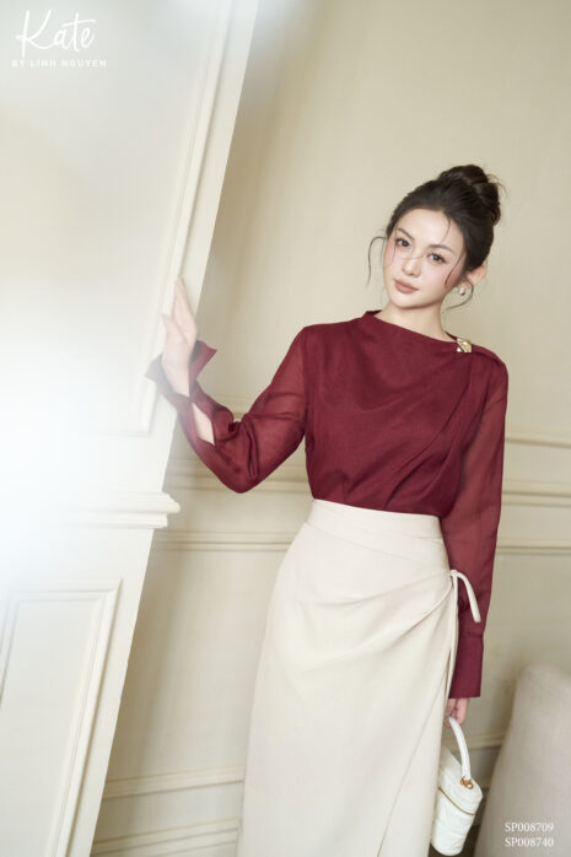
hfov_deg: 27.0
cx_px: 286
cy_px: 428
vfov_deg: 39.6
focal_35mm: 50
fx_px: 1190
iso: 400
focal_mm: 50
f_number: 2.8
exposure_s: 1/160
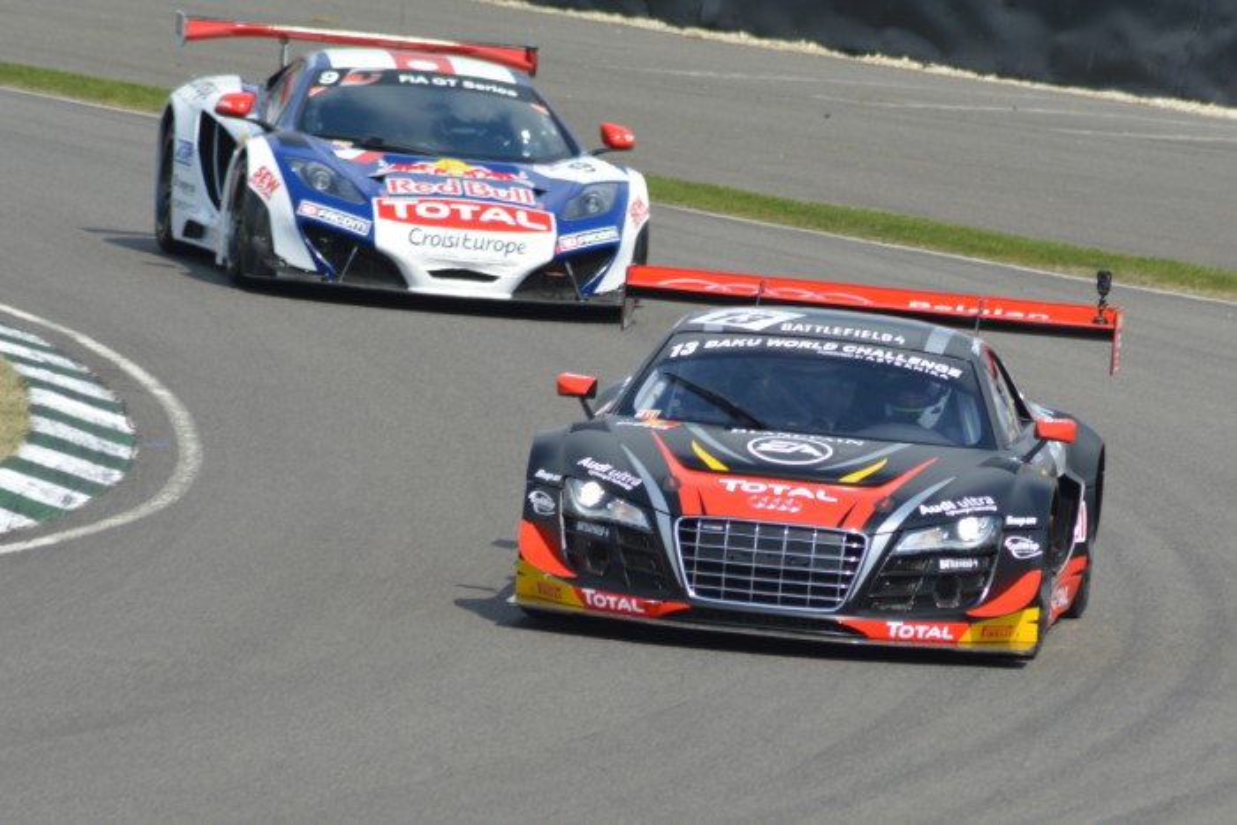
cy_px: 412
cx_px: 618
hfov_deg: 4.6
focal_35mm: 450
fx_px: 15465
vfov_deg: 3.1
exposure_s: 1/500
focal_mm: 300
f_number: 11
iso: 400
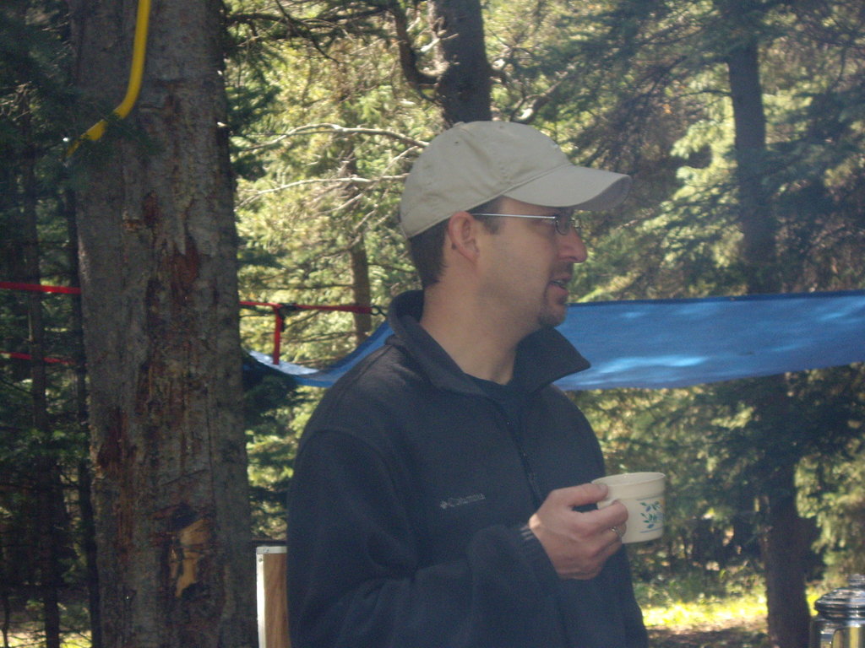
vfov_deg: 13.0
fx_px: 2849
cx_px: 432
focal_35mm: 114
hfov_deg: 17.3
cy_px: 324
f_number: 5.2
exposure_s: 1/125
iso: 200
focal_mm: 18.6
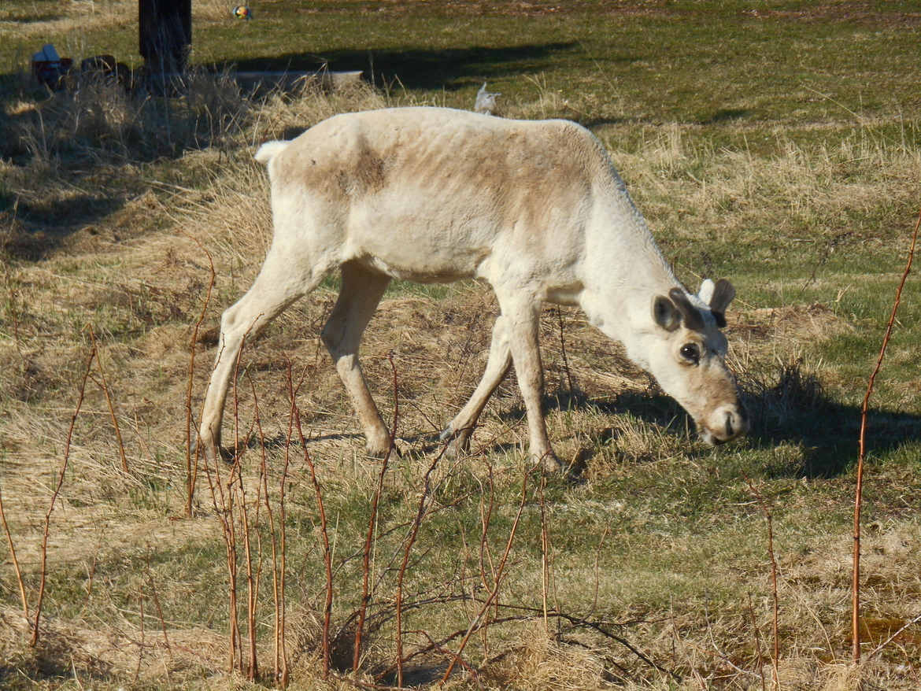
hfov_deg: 10.9
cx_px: 460
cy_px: 346
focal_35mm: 182
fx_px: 4843
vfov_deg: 8.2
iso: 100
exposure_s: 1/400
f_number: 6.4
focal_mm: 32.9
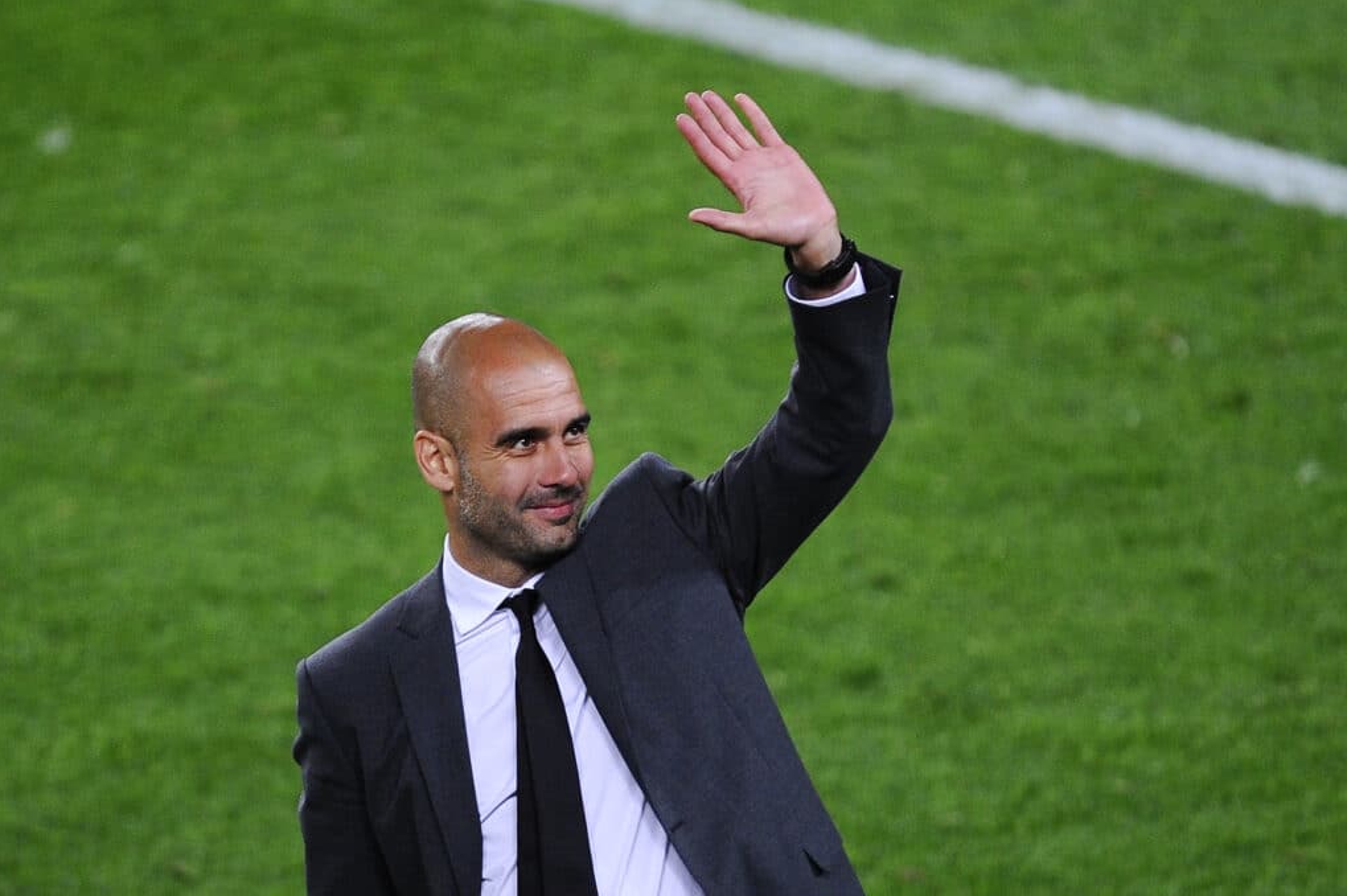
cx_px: 672
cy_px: 447
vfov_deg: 3.4
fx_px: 15031
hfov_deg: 5.1
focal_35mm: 402
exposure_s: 1/1000
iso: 1250
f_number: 2.8
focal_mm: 400
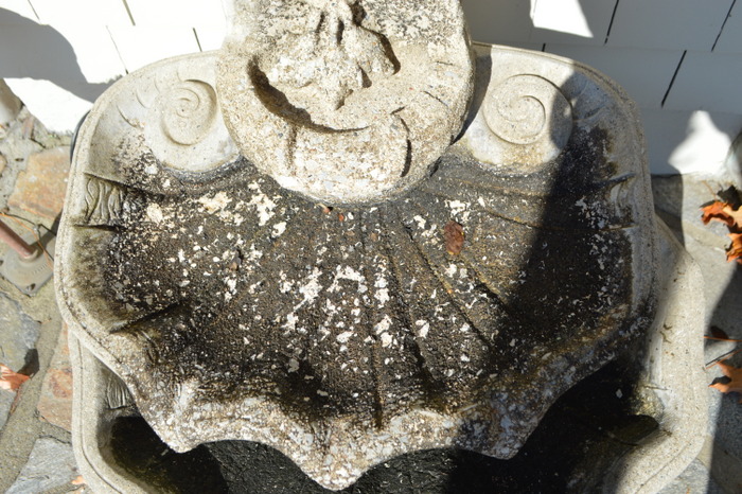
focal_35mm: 33
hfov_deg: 57.2
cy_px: 247
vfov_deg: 39.9
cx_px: 371
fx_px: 680
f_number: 8
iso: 100
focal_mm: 22
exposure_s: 1/250
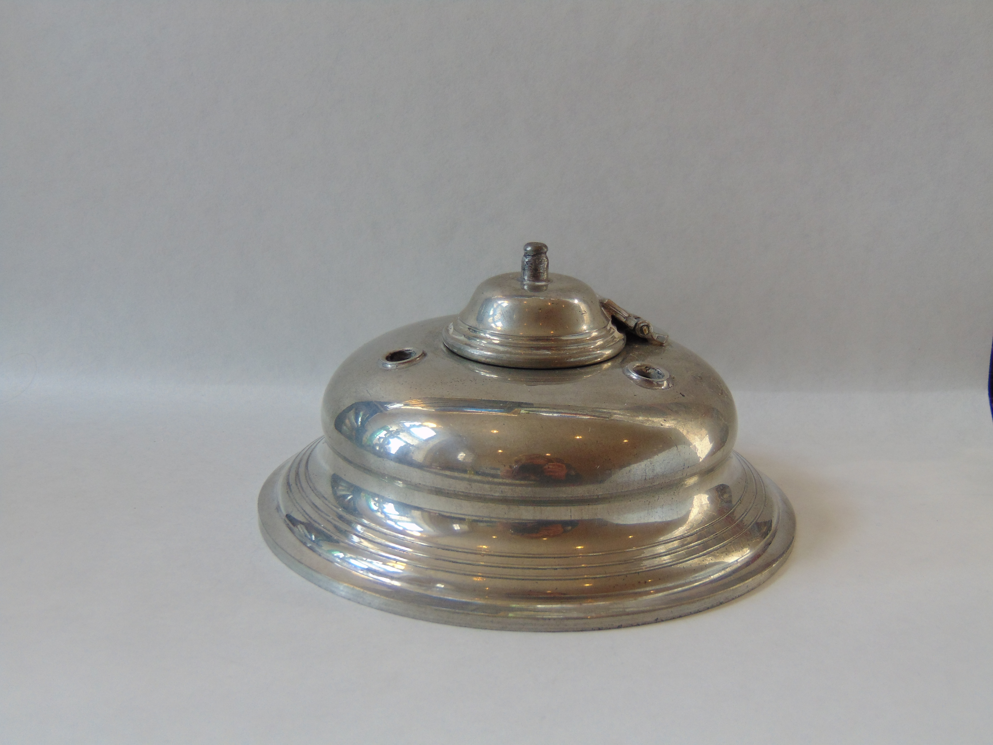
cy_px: 372
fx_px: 1434
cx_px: 496
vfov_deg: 29.1
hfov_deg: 38.2
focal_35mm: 50
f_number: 3.5
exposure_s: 1/125
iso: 80
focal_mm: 9
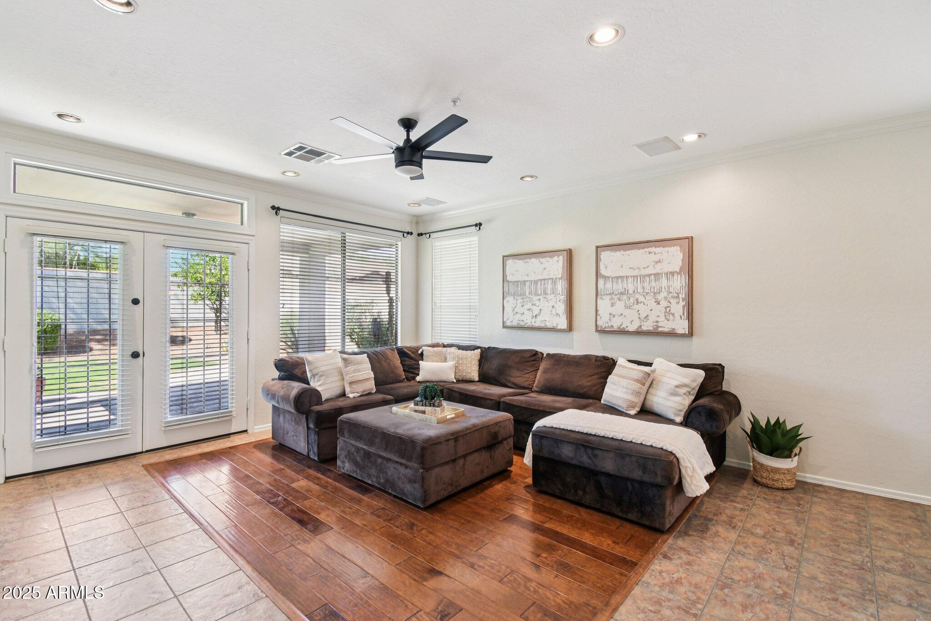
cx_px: 466
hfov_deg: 100.4
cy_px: 310
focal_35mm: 15
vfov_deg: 77.3
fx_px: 388
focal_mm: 10
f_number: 8
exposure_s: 1/15
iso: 400
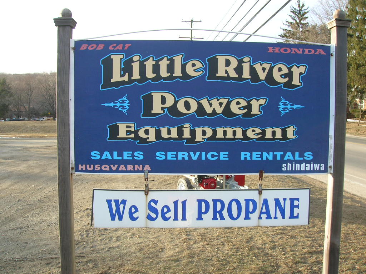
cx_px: 183
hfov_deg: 54.0
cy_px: 137
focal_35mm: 34
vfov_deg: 41.8
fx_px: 359
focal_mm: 5.7
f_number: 4.9
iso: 50
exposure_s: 1/67
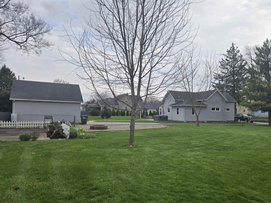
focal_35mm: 27
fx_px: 211
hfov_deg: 65.0
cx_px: 154
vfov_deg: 51.3
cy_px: 113
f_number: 1.8
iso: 25
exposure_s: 1/1000
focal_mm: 5.4
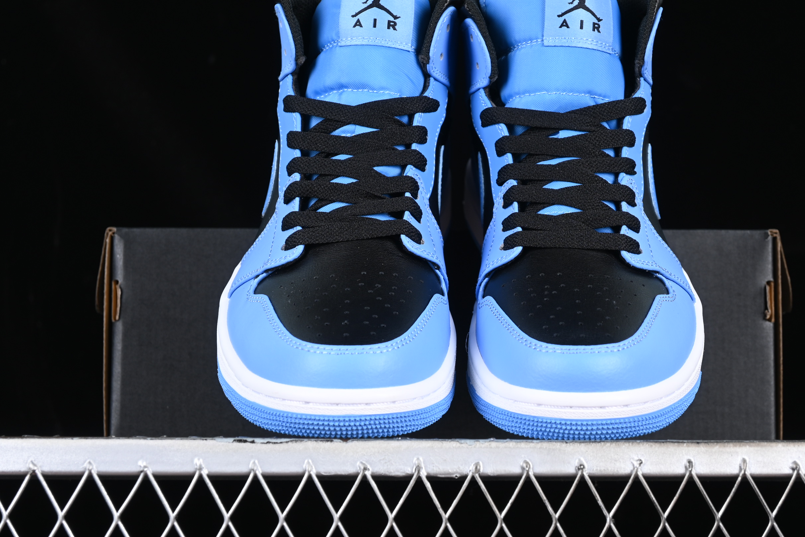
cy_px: 254
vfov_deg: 15.9
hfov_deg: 23.6
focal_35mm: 86
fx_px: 1923
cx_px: 441
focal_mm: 50
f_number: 6.3
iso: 160
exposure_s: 1/60
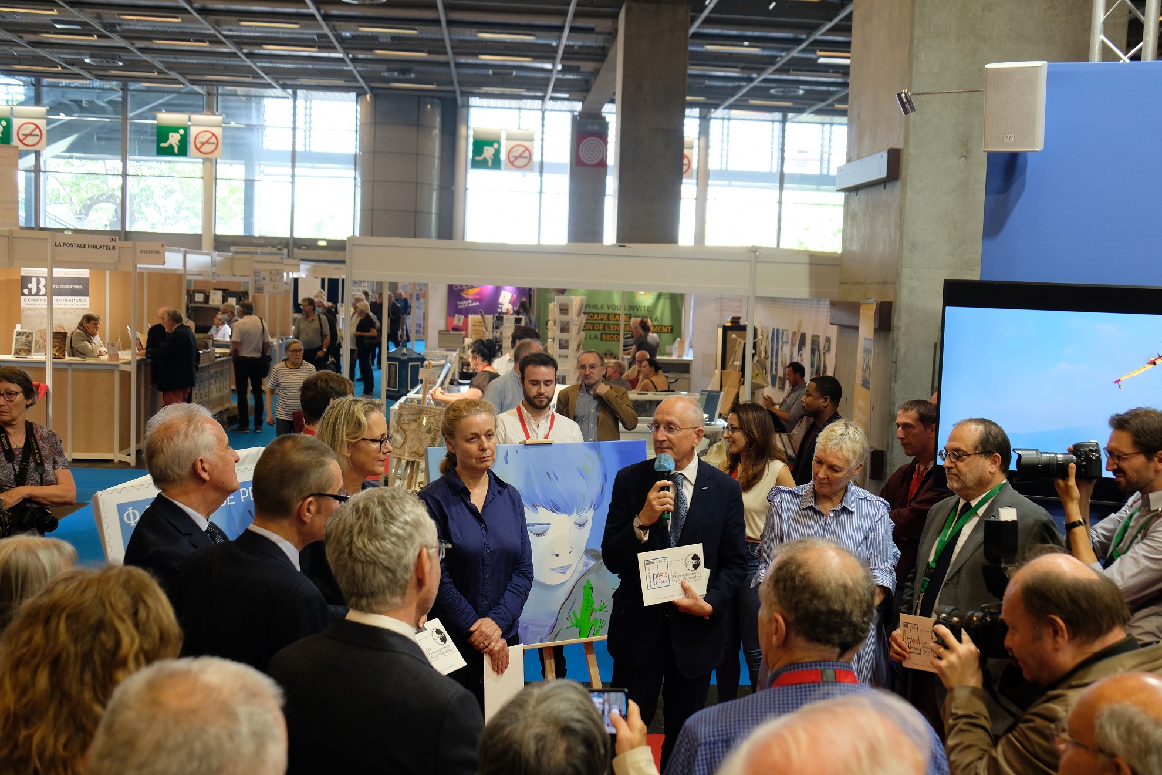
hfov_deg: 50.7
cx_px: 581
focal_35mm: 38
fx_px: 1226
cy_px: 388
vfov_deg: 35.1
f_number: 4
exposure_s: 1/56
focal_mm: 25.4
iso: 800
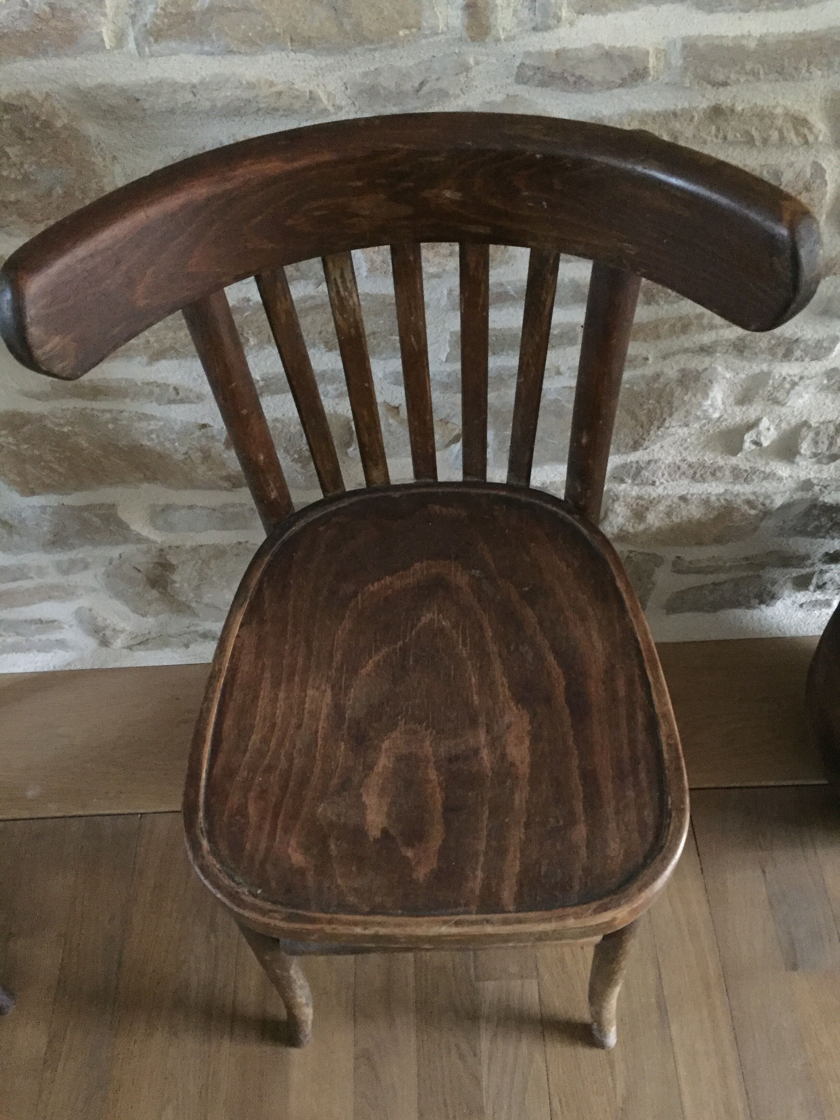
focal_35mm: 29
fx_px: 938
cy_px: 560
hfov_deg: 48.2
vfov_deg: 61.7
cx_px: 420
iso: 800
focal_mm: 4.15
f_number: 2.2
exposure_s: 1/17
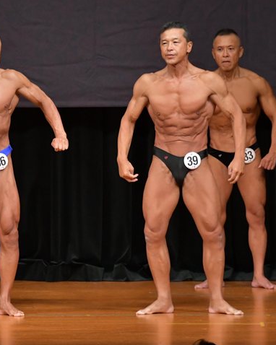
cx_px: 6
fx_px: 4199
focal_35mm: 411
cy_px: 162
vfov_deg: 4.7
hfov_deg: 3.8
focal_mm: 180
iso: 5000
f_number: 5.6
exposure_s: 1/400
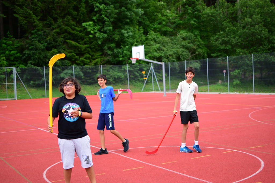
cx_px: 138
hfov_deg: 37.8
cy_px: 92
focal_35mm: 52
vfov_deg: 25.8
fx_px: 401
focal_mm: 35
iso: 500
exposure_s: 1/3200
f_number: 1.8
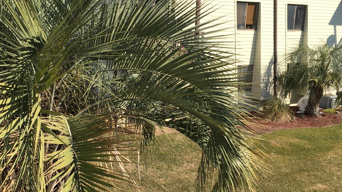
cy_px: 132
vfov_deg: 21.7
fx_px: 499
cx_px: 146
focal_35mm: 55
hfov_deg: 37.8
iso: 25
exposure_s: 1/1451
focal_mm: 4.15
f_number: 2.2
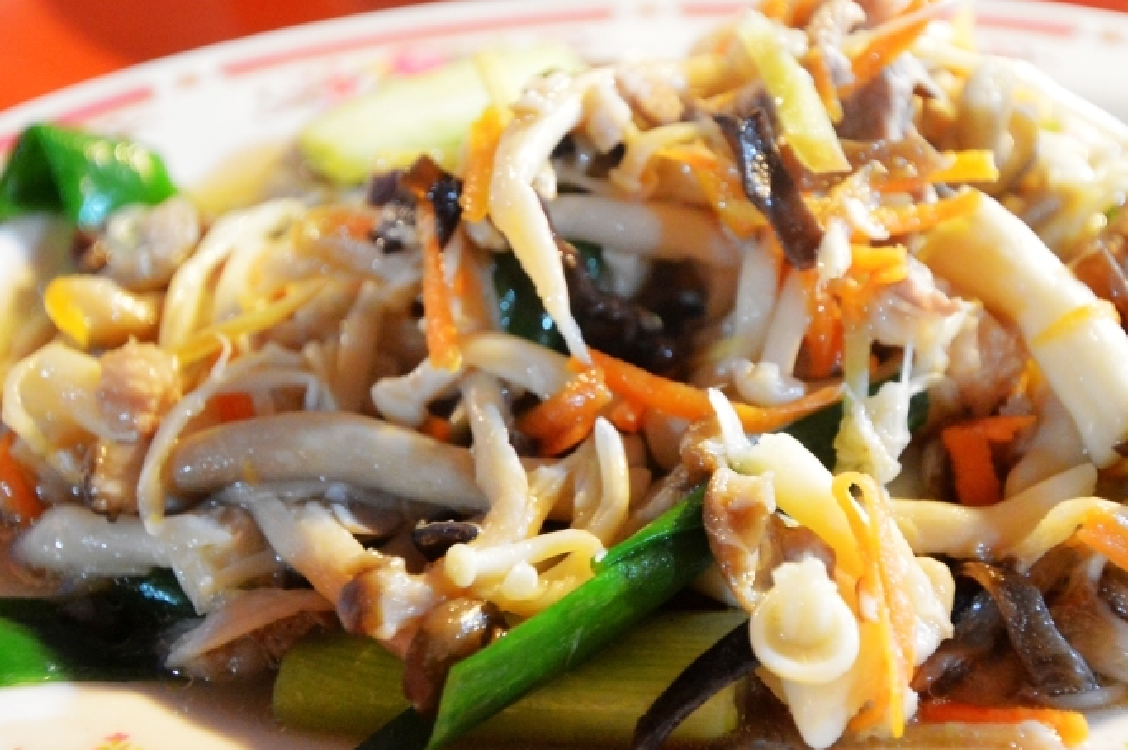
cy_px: 351
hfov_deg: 43.5
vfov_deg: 29.8
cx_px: 647
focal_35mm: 45
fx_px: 1409
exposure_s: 1/15
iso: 3200
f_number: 3.5
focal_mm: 20
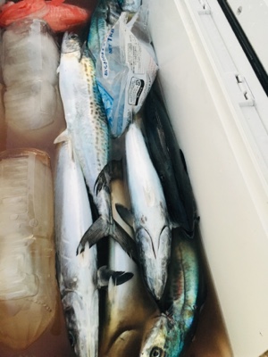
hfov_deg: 48.2
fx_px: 299
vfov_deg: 61.7
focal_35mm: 29
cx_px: 134
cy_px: 178
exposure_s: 1/17
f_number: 2.2
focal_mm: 4.15
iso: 200
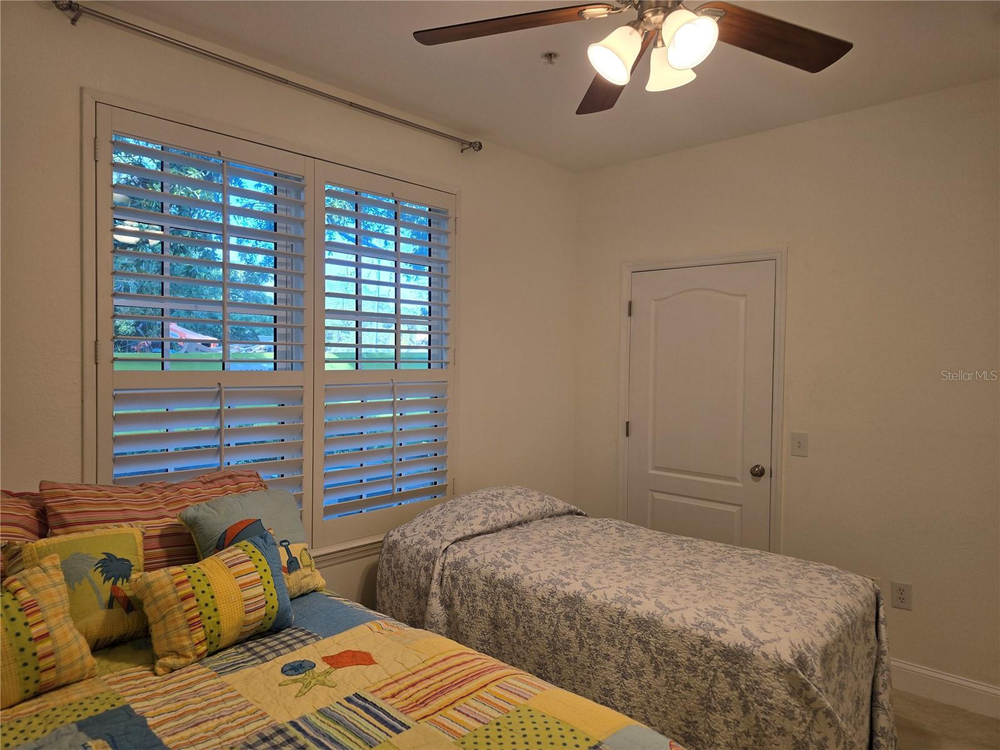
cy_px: 375
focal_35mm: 23
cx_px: 500
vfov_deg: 58.9
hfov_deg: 73.9
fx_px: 664
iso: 64
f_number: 1.7
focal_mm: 6.3
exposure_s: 1/120
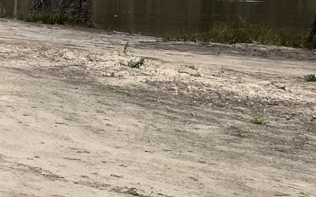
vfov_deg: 10.2
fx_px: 1094
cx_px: -388
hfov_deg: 13.2
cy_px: -11
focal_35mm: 127
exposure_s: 1/2165
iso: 50
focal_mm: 5.7
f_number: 1.5
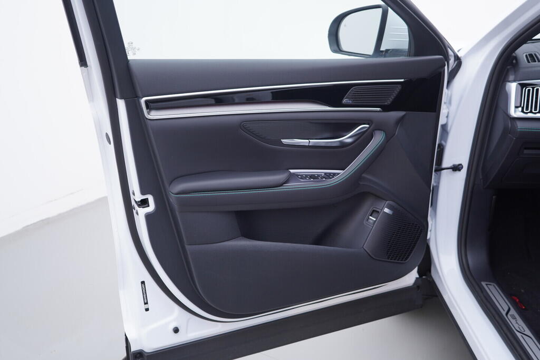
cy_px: 180
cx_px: 270
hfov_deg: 53.1
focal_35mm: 36
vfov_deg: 36.9
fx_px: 540
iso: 125
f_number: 3.2
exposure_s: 1/50
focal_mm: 24
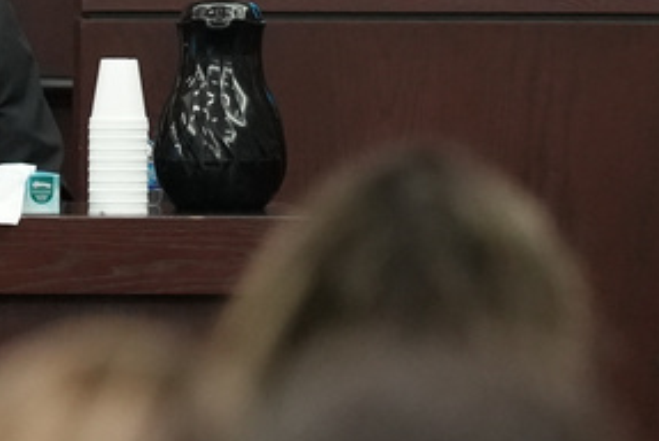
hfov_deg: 2.9
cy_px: -122
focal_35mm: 714
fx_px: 13083
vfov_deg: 1.9
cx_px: 248
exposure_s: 1/250
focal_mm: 200
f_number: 4
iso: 8000
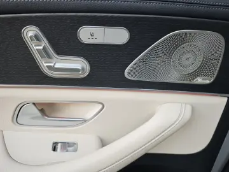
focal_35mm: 23
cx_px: 114
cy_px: 86
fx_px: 152
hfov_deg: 73.9
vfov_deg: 58.9
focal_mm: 6.55
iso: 50
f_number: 1.6
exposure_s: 1/100
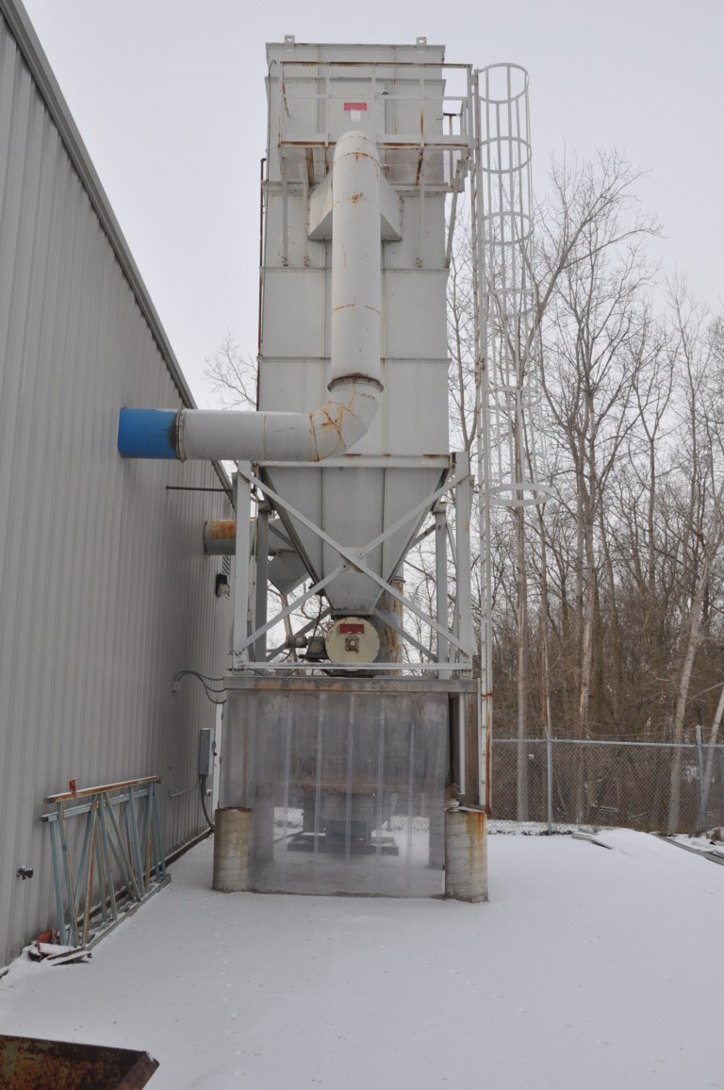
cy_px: 545
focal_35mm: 32
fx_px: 952
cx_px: 362
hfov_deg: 41.6
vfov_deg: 59.5
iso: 200
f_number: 9
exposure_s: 1/320
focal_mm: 21
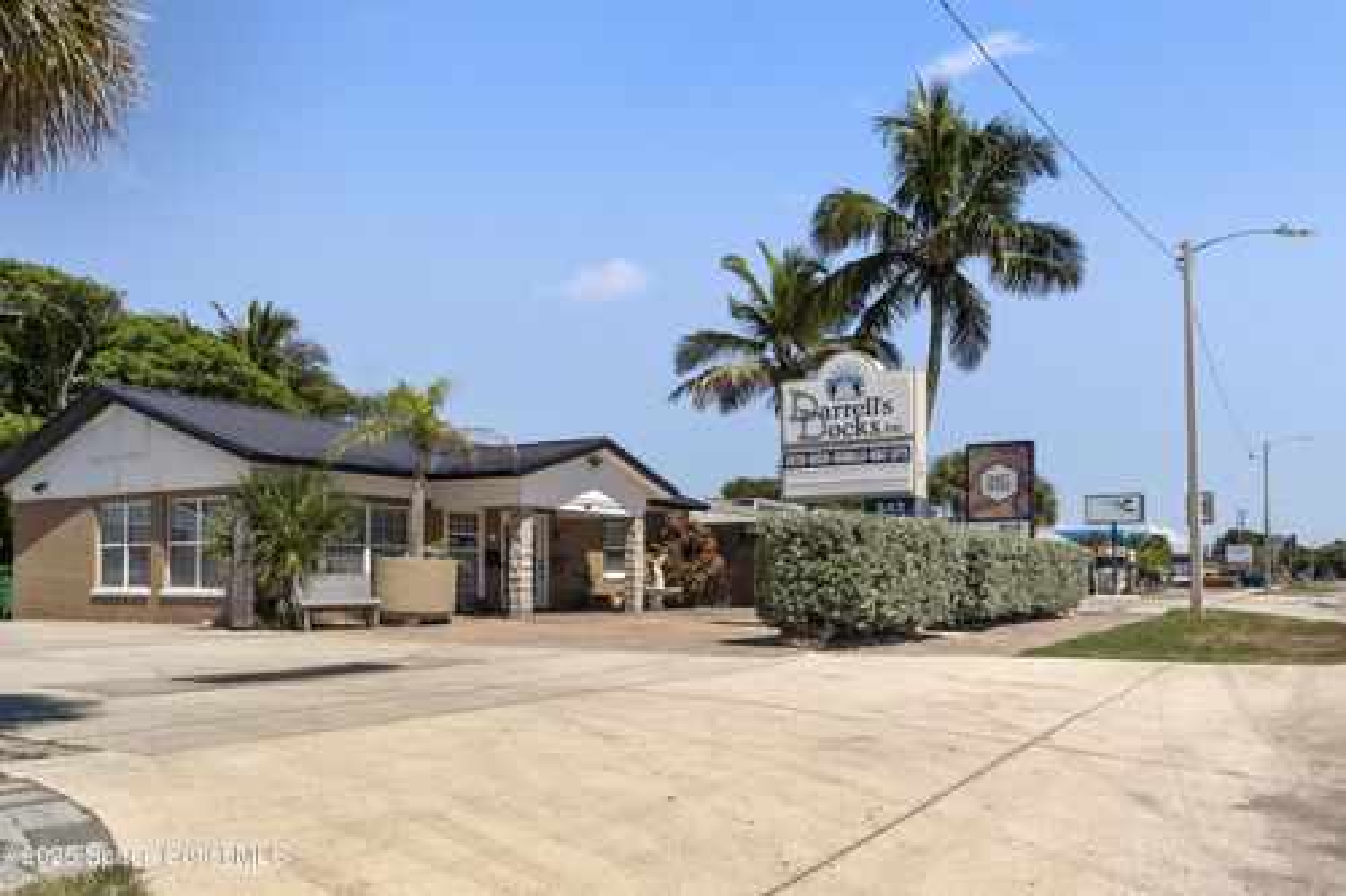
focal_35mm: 14
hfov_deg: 104.3
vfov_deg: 81.2
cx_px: 673
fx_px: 523
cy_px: 448
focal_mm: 14
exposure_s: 1/4000
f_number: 8
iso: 500
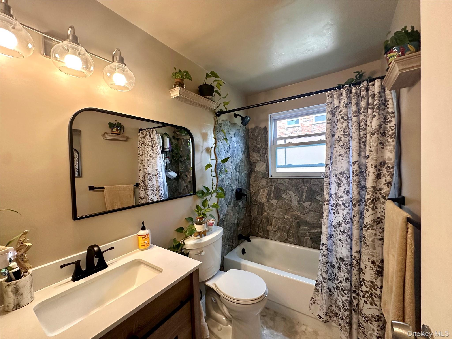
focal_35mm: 14
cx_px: 226
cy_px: 170
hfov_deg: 102.1
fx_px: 183
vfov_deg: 85.7
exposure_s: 1/120
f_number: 2.2
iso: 250
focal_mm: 2.22
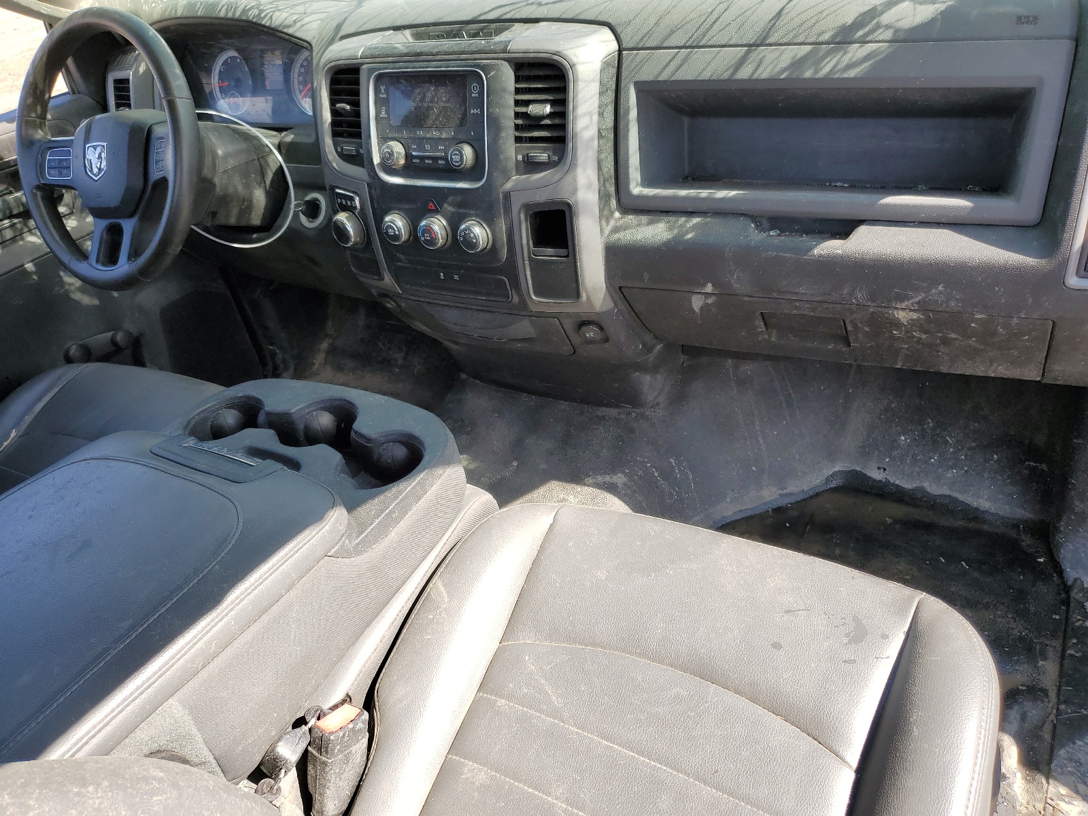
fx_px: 817
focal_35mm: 26
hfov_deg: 67.3
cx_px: 544
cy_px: 408
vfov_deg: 53.1
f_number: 1.5
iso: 50
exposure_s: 1/714
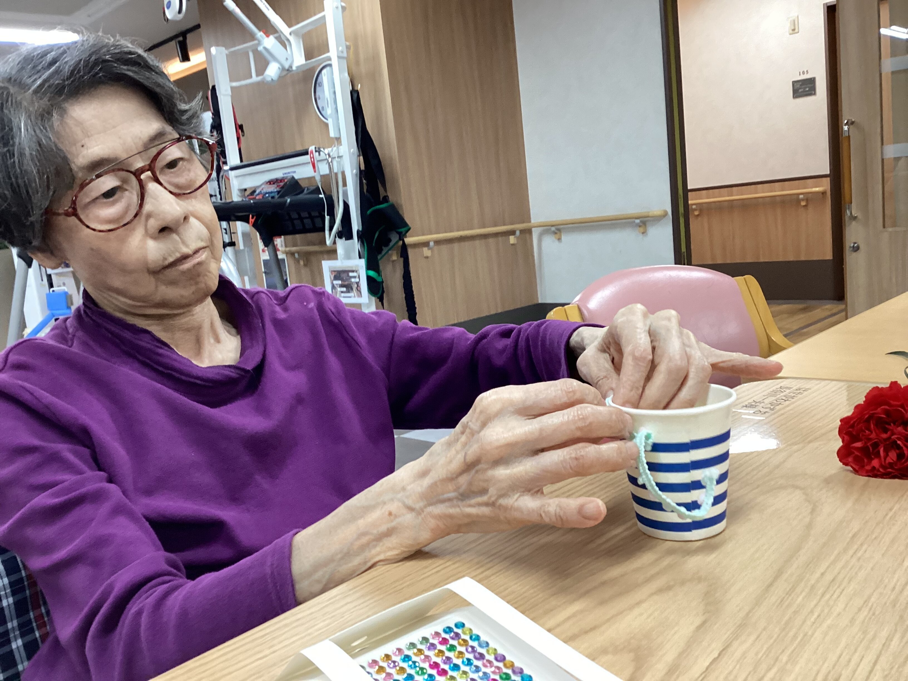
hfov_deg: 58.4
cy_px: 340
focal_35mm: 31
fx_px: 813
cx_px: 454
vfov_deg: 45.4
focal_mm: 3.3
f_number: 2.4
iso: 200
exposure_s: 1/60
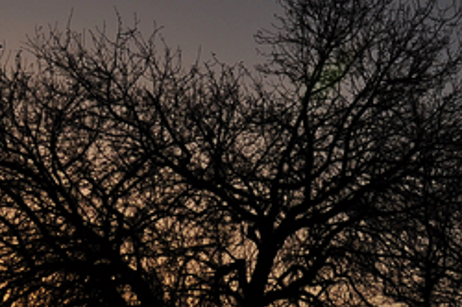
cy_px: 290
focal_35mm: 173
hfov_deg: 11.9
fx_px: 2217
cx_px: 120
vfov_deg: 7.9
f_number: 11
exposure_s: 1/500
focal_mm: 32
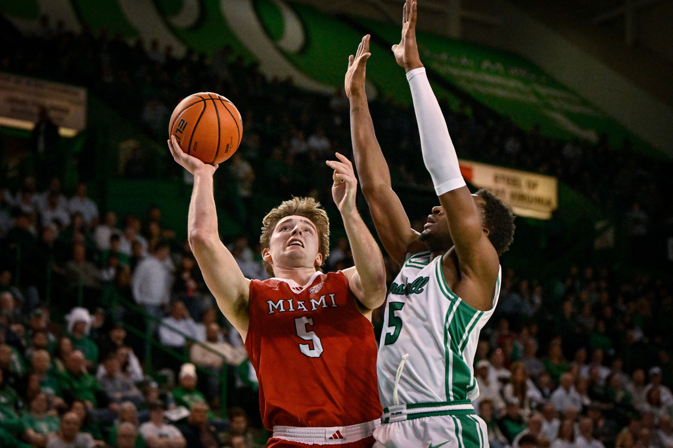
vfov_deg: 11.9
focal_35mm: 115
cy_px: 224
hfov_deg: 17.8
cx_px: 336
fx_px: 2149
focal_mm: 77
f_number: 2.8
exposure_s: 1/5000
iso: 3200
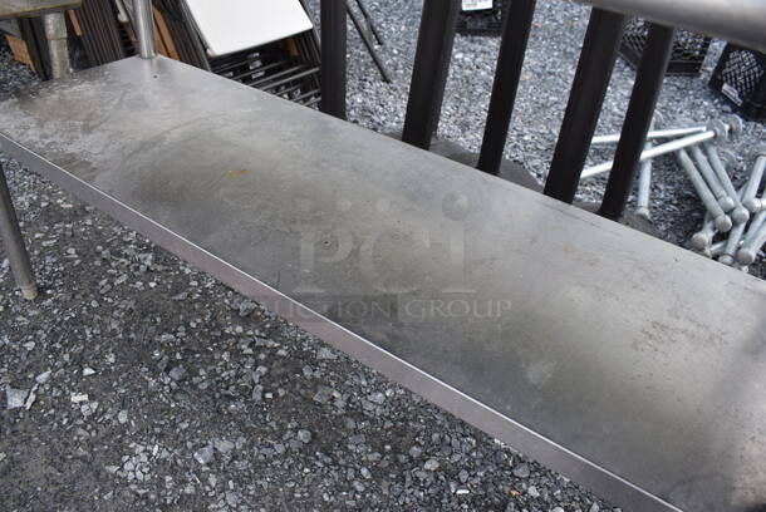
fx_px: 575
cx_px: 383
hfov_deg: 67.3
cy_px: 256
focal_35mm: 27
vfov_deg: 48.0
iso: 200
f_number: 6.3
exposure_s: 1/160
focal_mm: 18
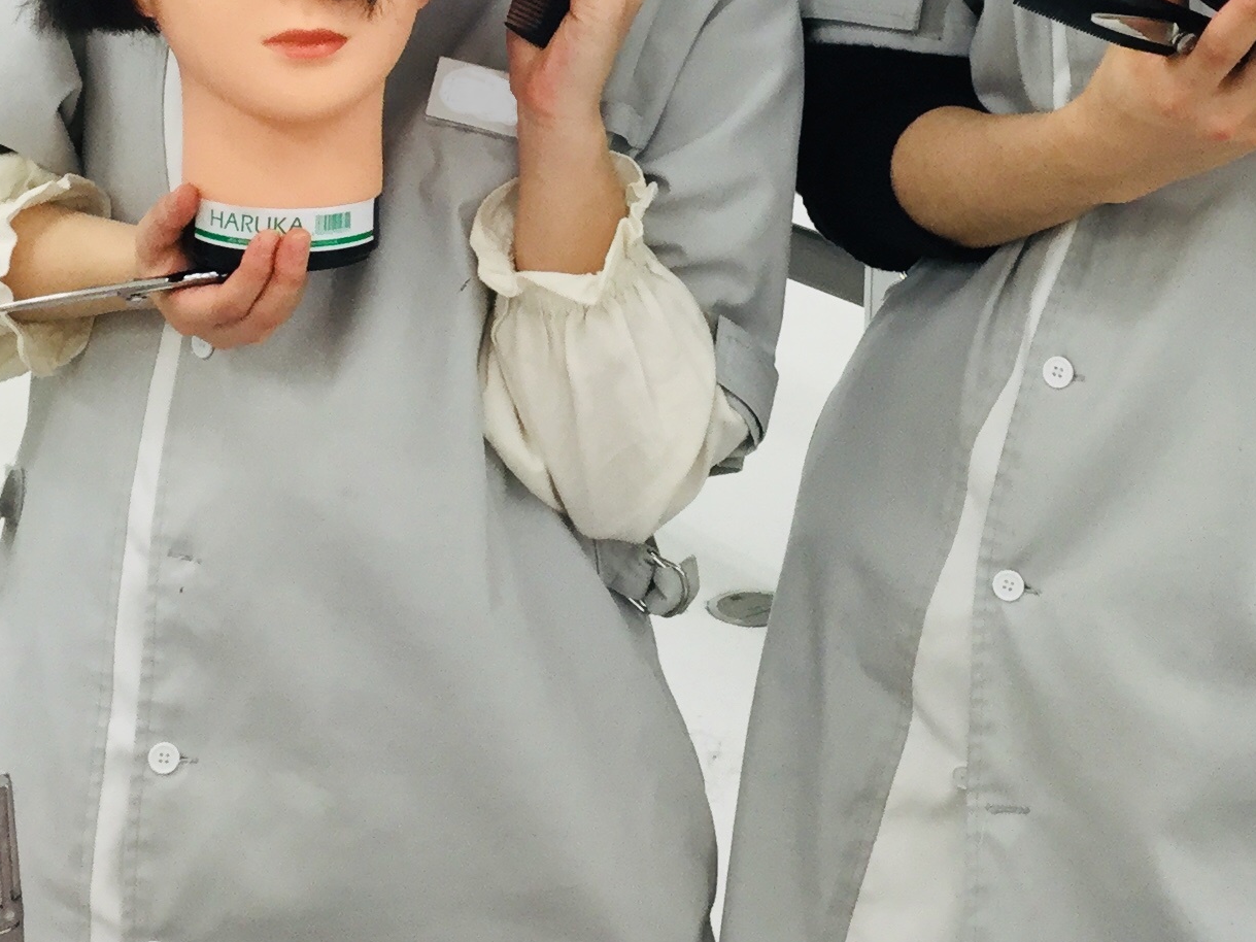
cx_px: 658
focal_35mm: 83
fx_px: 3011
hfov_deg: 23.6
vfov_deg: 17.4
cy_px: -8
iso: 25
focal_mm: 3.3
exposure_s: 1/40
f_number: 2.4
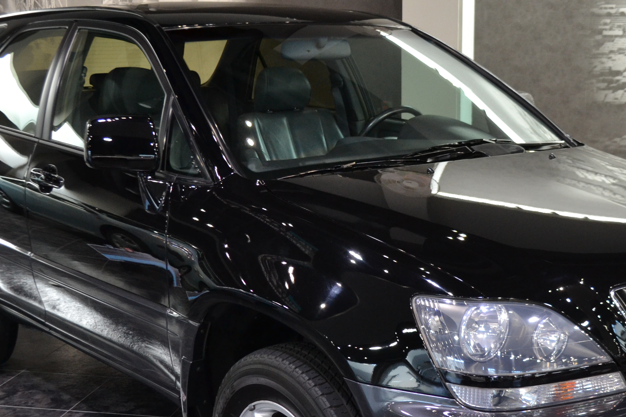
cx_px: 362
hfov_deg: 33.9
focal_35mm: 59
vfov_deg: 22.9
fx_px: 1026
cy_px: 276
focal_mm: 22
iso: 1000
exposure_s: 1/60
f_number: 3.8
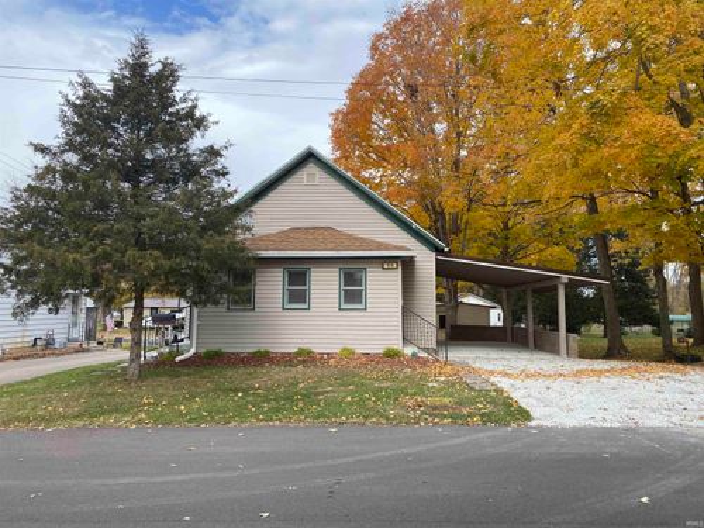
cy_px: 264
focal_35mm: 26
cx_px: 352
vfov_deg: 53.1
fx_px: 529
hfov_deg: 67.3
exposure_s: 1/1135
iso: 32
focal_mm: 4.25
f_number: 1.8
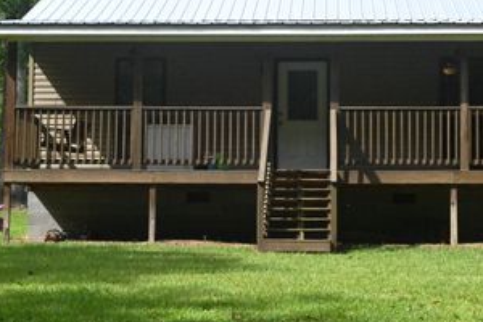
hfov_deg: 23.8
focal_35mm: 85
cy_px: 138
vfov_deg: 16.1
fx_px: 1140
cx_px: 309
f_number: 20
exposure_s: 1/1600
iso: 6400
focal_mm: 34
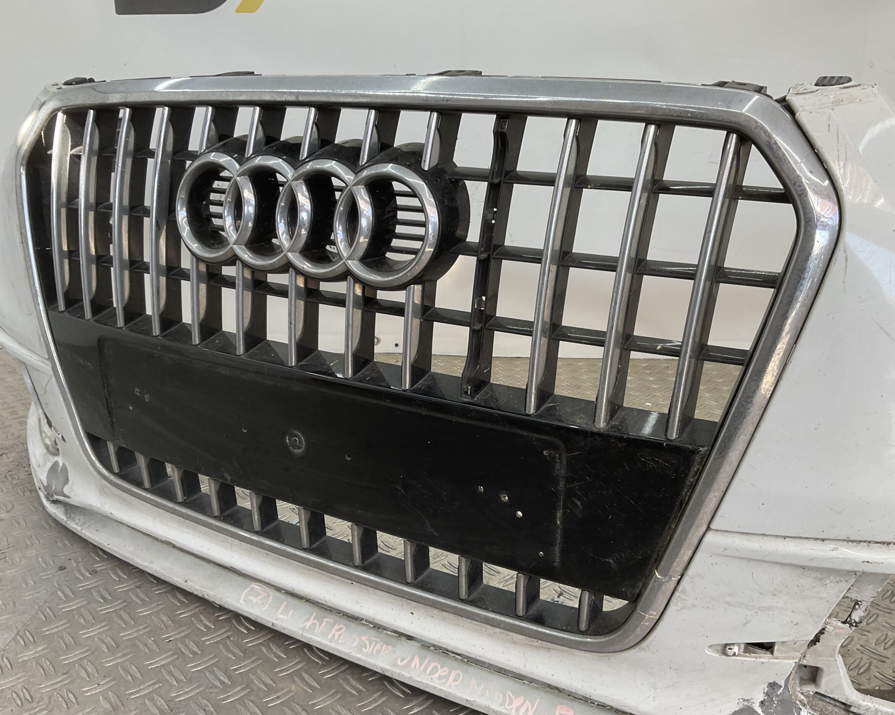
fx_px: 821
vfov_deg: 47.1
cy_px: 366
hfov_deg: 57.2
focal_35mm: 31
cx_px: 440
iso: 20
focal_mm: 3
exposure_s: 1/120
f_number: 1.8
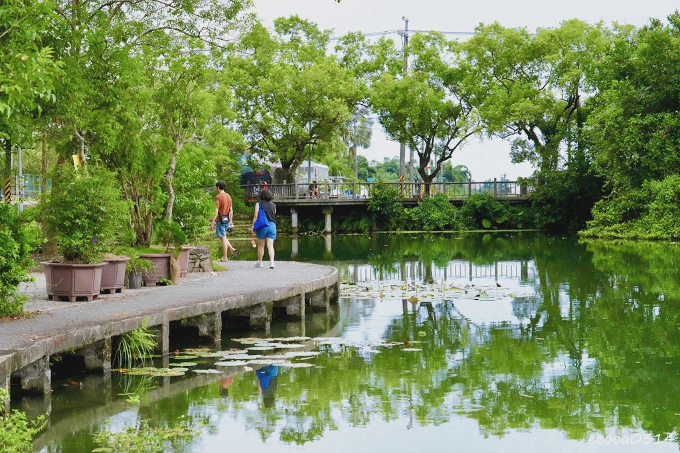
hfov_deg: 27.7
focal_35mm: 73
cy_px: 226
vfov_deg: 18.7
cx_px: 340
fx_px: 1379
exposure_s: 1/2500
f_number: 9
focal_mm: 73
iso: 6400
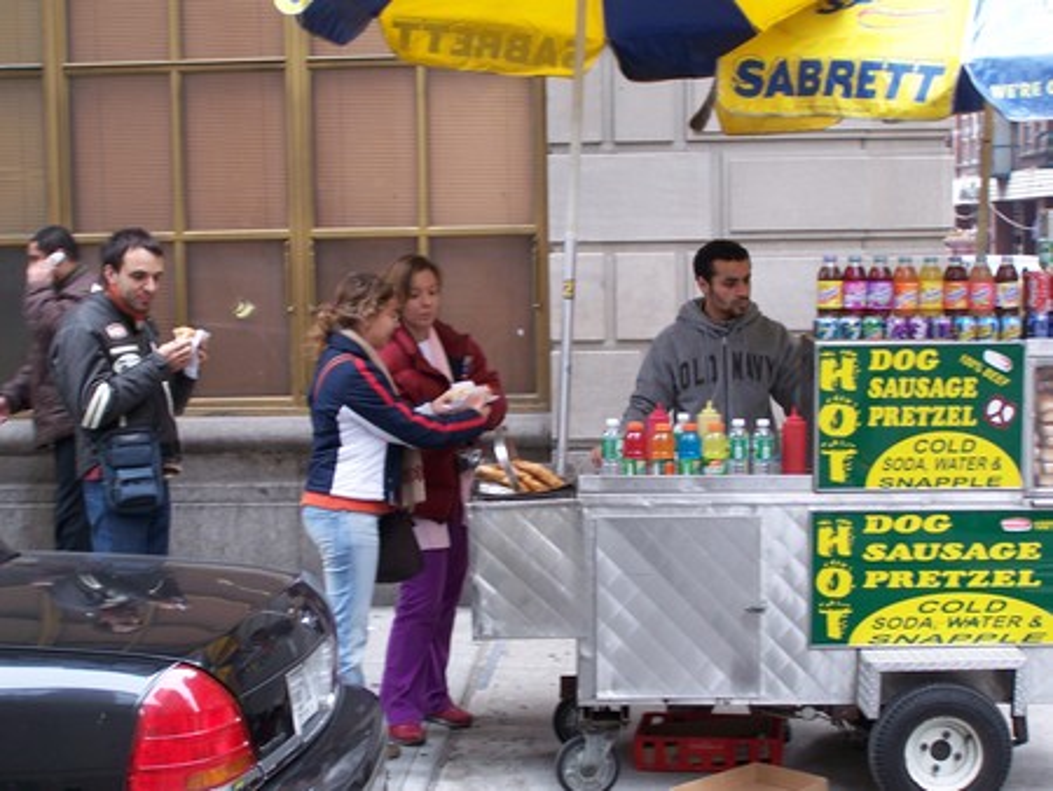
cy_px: 396
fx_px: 2039
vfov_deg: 22.0
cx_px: 526
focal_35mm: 67
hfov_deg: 29.0
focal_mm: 11.1
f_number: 3.2
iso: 100
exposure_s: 1/40
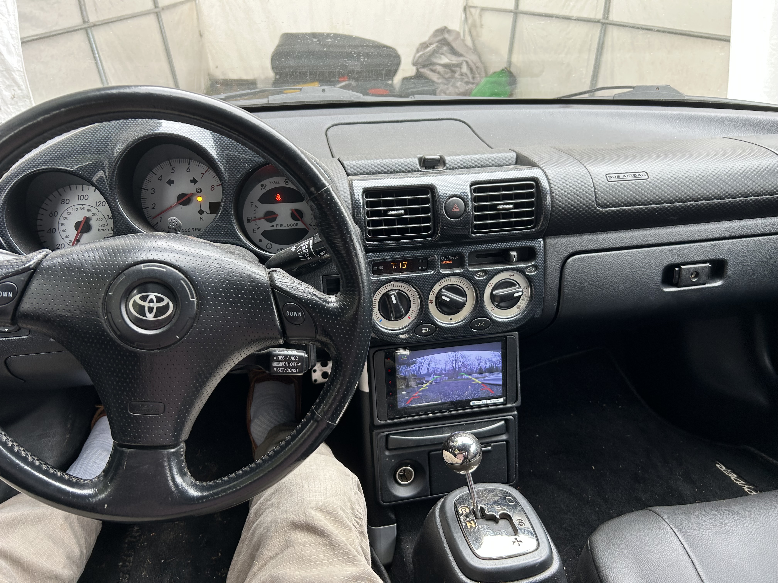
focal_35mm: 26
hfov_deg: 67.3
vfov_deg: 53.1
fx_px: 584
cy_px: 292
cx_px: 389
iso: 40
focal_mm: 5.7
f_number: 1.5
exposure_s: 1/121
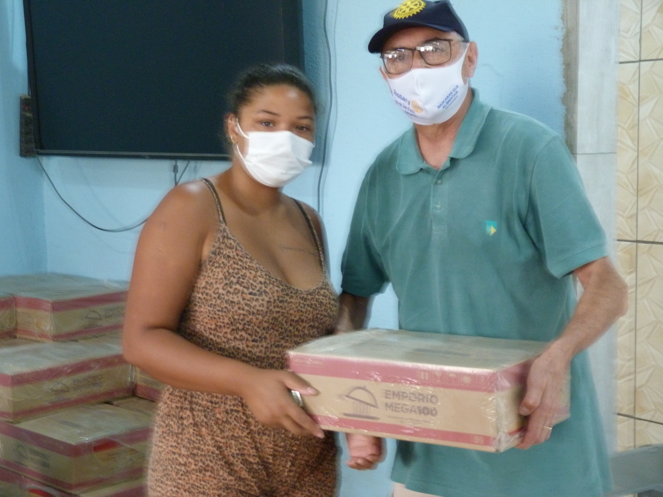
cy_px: 248
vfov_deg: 24.4
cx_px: 332
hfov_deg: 32.2
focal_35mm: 60
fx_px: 1149
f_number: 3.2
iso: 400
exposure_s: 1/8
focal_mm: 10.8
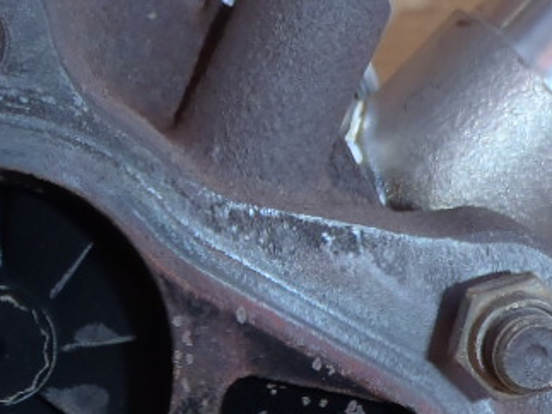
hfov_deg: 17.6
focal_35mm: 111
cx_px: 140
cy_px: 582
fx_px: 1769
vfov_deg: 12.8
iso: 100
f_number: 3.9
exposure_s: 1/30
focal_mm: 5
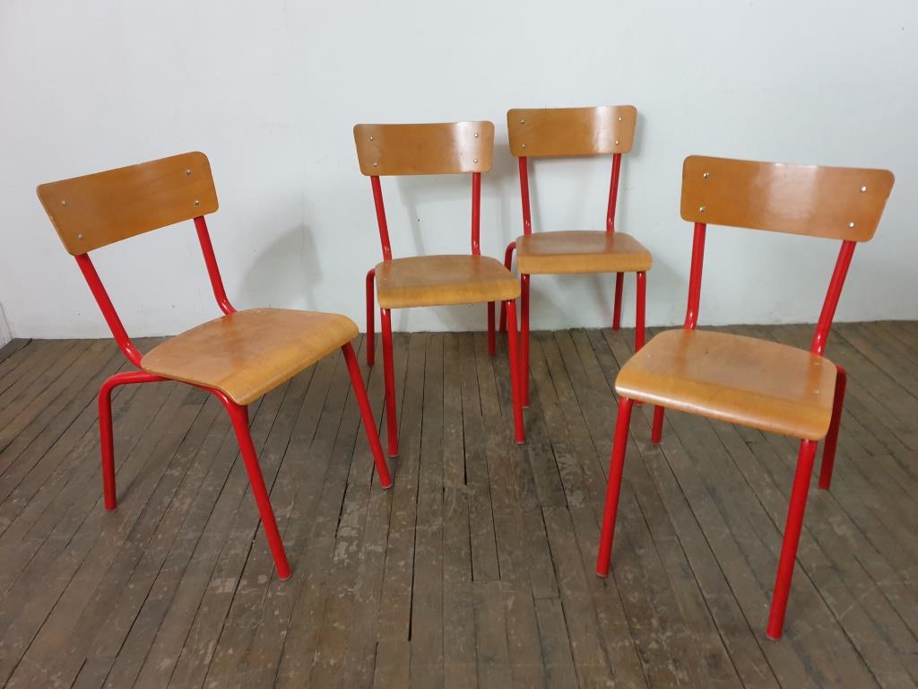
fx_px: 690
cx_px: 459
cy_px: 344
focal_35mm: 26
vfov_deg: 53.1
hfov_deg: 67.3
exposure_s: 1/20
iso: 250
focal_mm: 4.3
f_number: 1.5
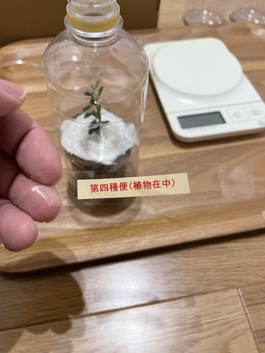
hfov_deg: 51.4
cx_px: 132
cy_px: 173
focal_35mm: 27
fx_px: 275
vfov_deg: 65.3
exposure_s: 1/50
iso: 200
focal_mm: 4.2
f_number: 1.6
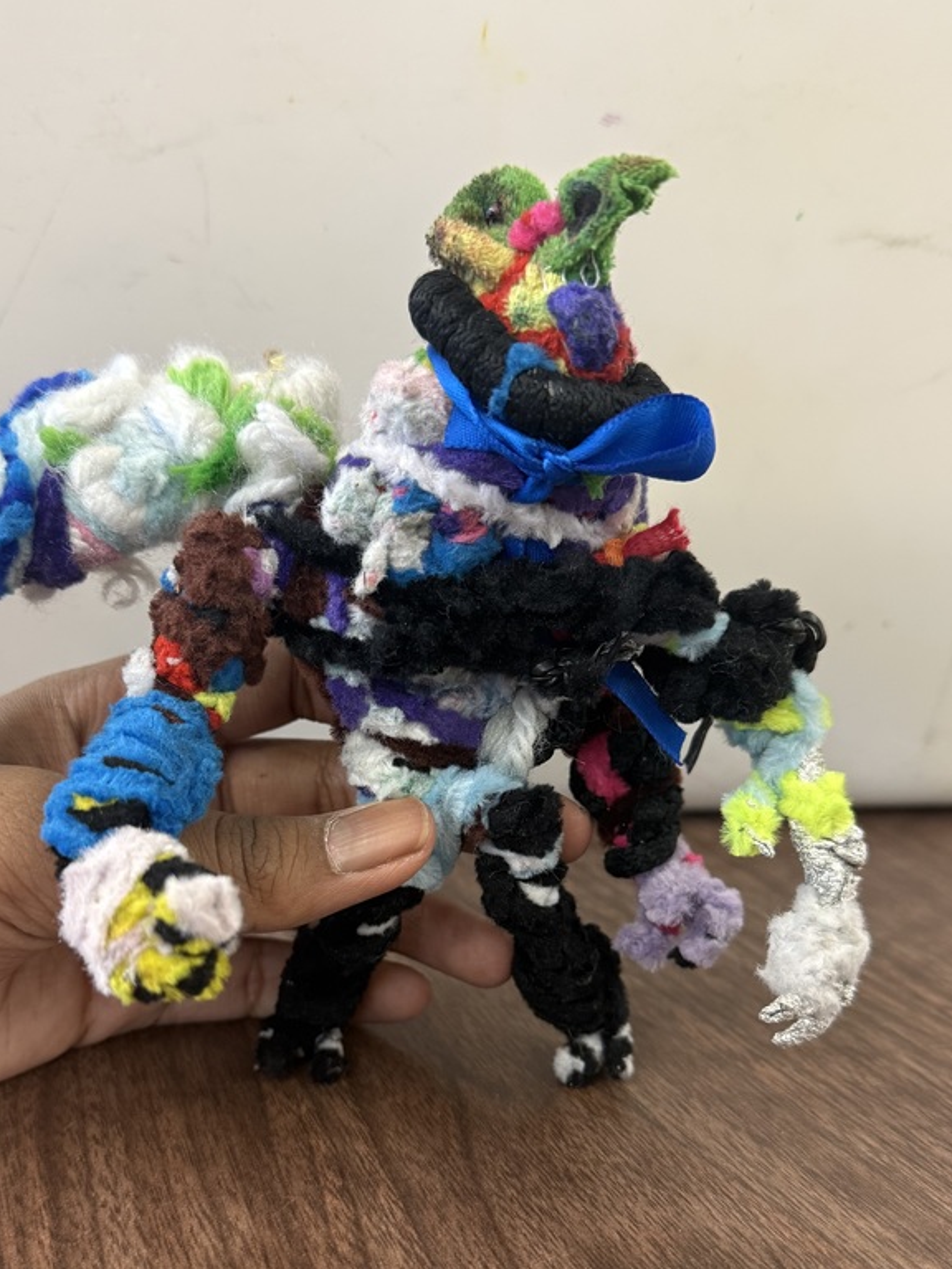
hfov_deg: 44.1
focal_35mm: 32
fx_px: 1173
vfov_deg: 56.3
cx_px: 448
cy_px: 777
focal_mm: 6.76
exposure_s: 1/60
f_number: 1.78
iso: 250
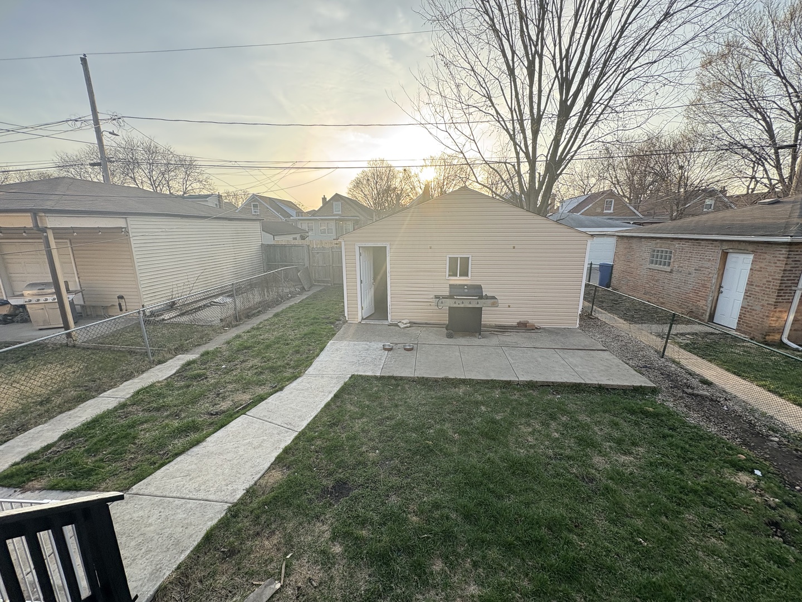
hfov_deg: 102.1
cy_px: 301
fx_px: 324
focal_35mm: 14
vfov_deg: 85.7
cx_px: 401
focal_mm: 2.22
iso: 64
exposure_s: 1/253
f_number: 2.2
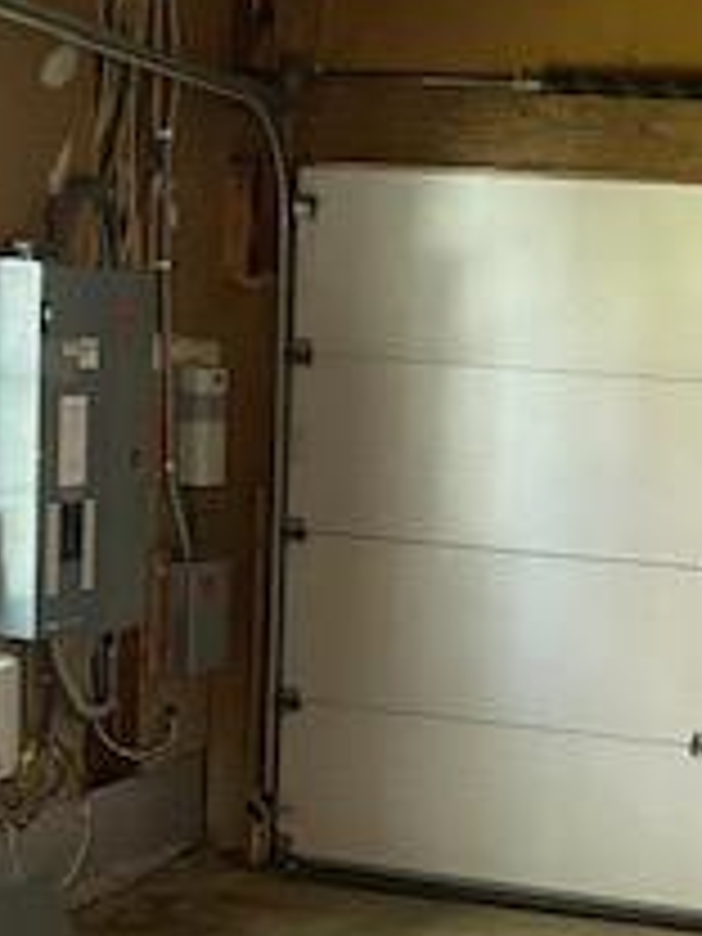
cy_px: 945
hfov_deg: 18.4
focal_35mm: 80
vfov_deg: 23.4
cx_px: 459
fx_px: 2163
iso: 640
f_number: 1.8
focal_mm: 4.25
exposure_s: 1/38
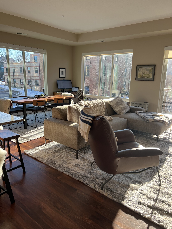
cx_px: 86
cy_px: 114
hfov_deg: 53.1
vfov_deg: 67.3
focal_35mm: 26
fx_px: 172
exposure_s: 1/276
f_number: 1.5
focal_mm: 5.7
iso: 40
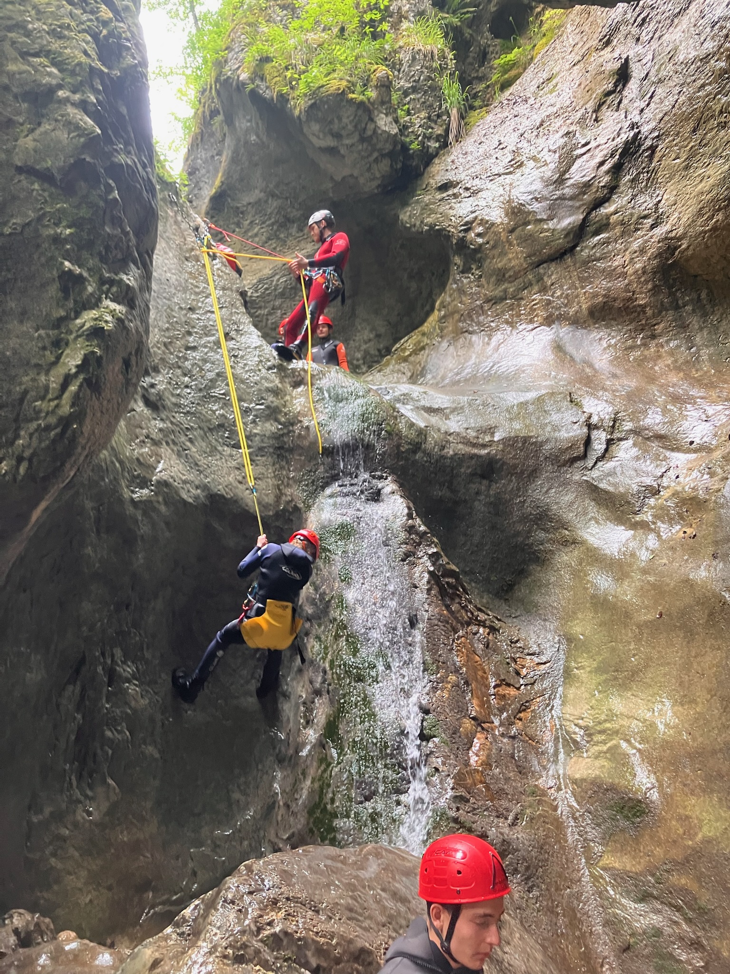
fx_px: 787
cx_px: 365
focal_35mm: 28
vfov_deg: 63.4
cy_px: 487
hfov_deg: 49.7
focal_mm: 3.99
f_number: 1.8
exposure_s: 1/60
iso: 125
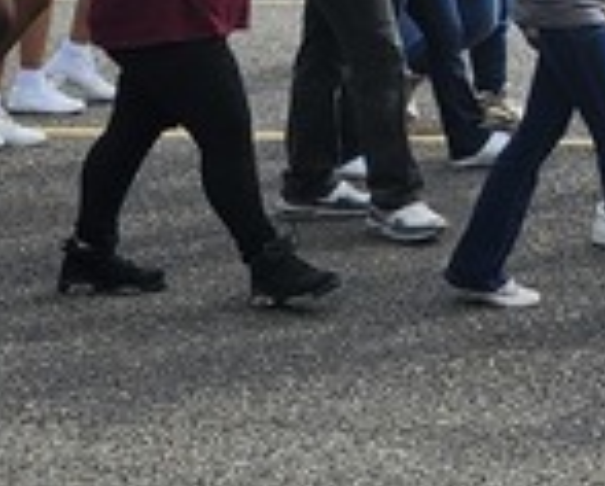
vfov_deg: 9.8
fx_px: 2797
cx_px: 704
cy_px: -58
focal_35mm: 156
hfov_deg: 12.1
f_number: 1.8
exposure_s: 1/1601
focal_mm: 5.54
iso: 25
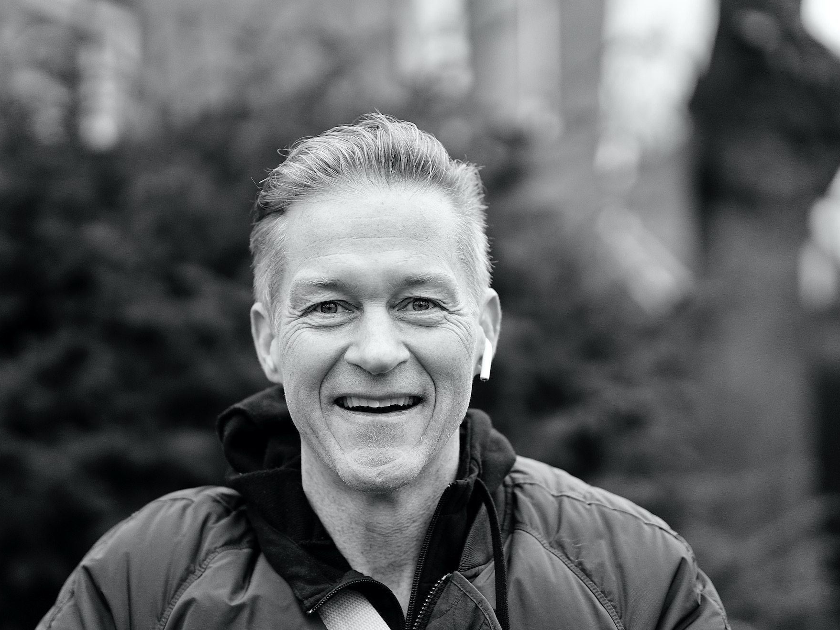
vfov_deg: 16.1
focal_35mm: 92
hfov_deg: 21.3
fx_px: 2232
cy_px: 315
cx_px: 367
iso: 250
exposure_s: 1/1000
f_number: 1.4
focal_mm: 56
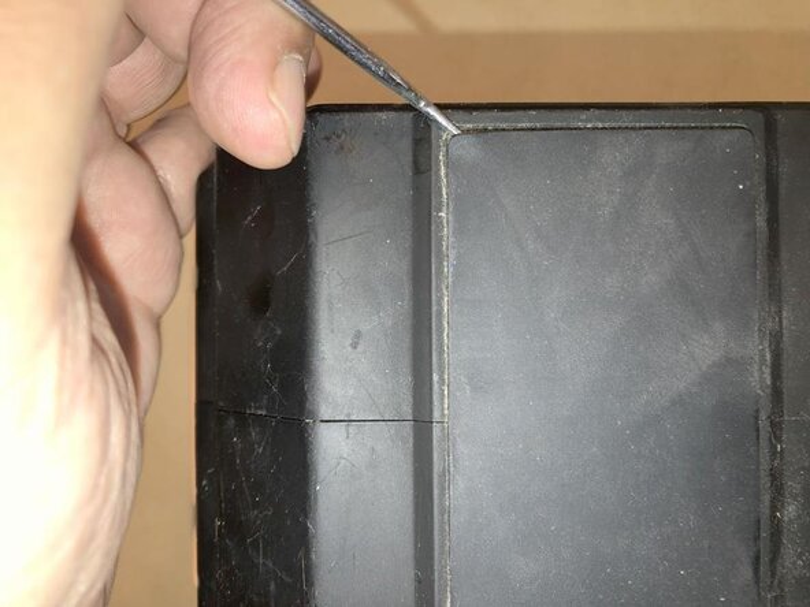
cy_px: 304
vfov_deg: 49.7
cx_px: 405
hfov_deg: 63.4
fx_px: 655
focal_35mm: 28
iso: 20
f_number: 1.8
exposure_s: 1/11
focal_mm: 3.99
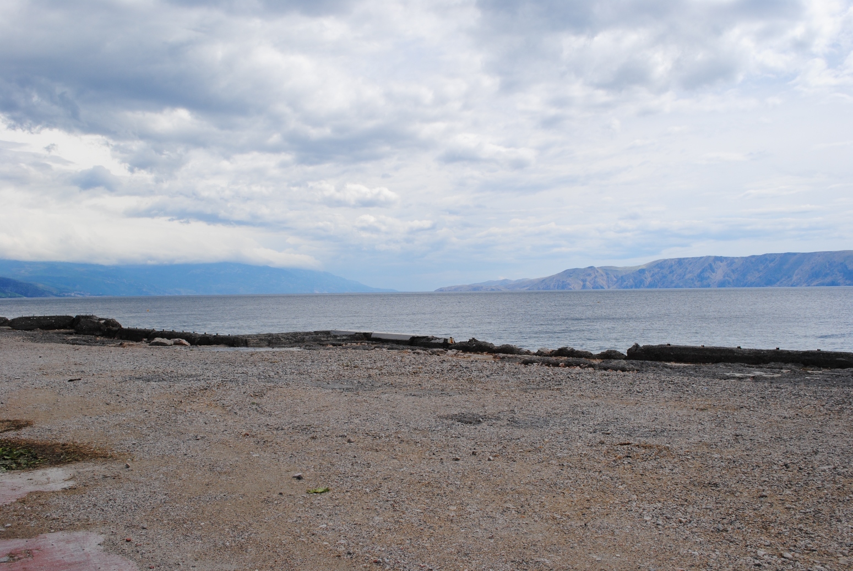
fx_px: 854
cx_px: 426
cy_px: 286
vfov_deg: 37.0
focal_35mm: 36
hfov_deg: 53.1
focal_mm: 24
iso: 100
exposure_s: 1/320
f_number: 9
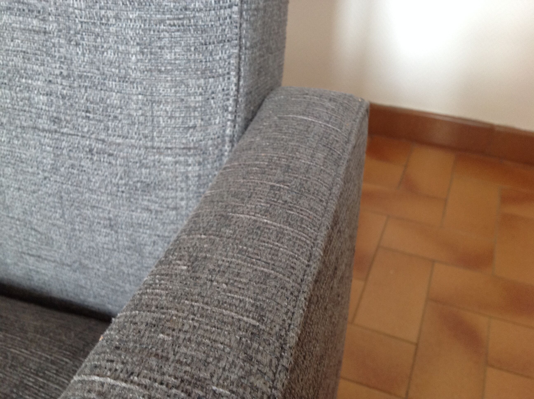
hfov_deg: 52.7
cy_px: 200
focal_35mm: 35
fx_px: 539
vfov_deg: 40.6
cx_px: 267
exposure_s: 1/15
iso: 100
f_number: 2.4
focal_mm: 4.28
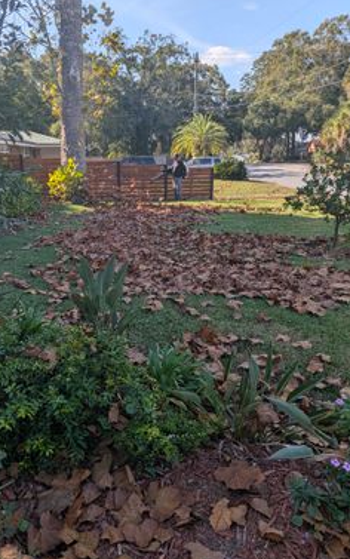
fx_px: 412
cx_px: 145
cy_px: 283
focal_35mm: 27
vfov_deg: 68.4
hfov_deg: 45.9
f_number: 1.7
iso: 29
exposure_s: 1/1124
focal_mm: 4.53
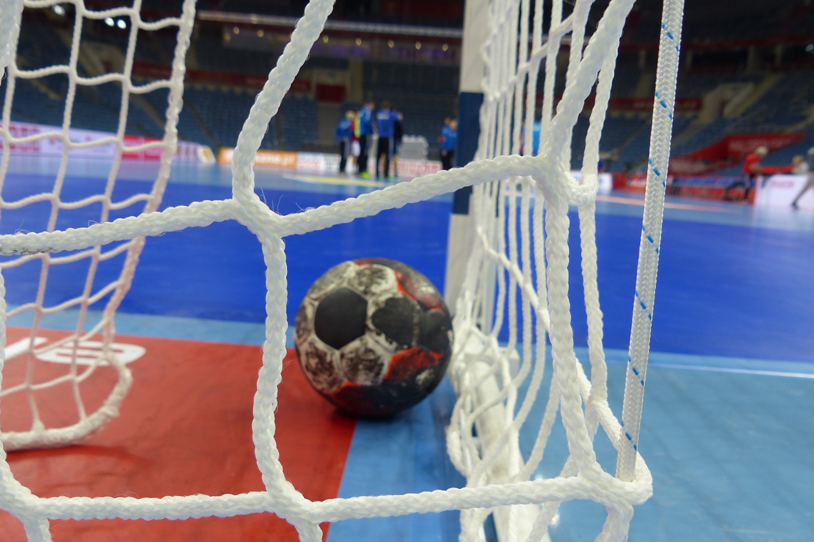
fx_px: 723
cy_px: 262
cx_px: 401
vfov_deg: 41.1
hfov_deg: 58.7
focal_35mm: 32
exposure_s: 1/100
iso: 100
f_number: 2.8
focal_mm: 5.4
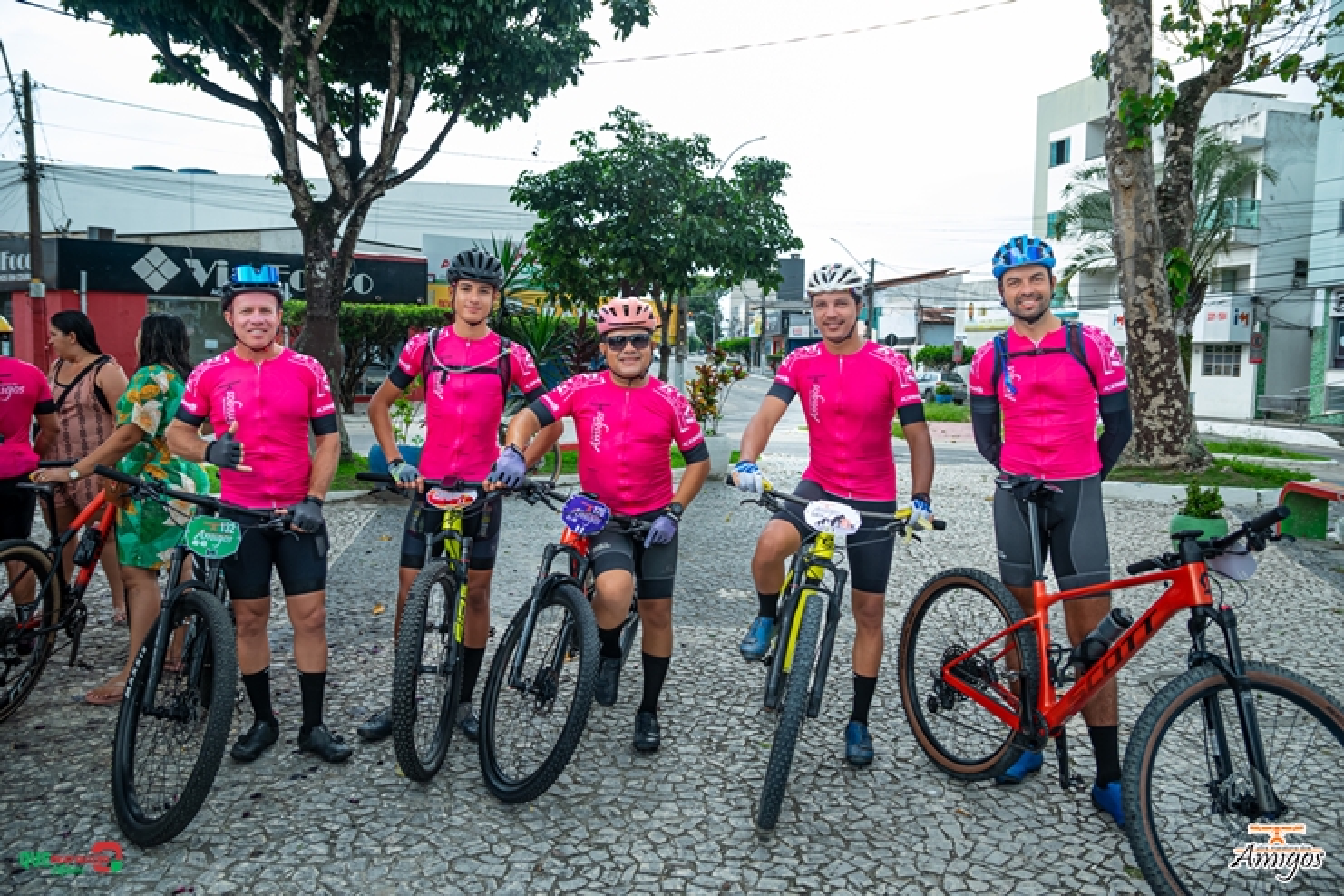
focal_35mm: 26
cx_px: 672
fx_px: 952
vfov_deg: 50.4
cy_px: 448
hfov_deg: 70.4
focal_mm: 17
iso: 320
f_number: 3.2
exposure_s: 1/250
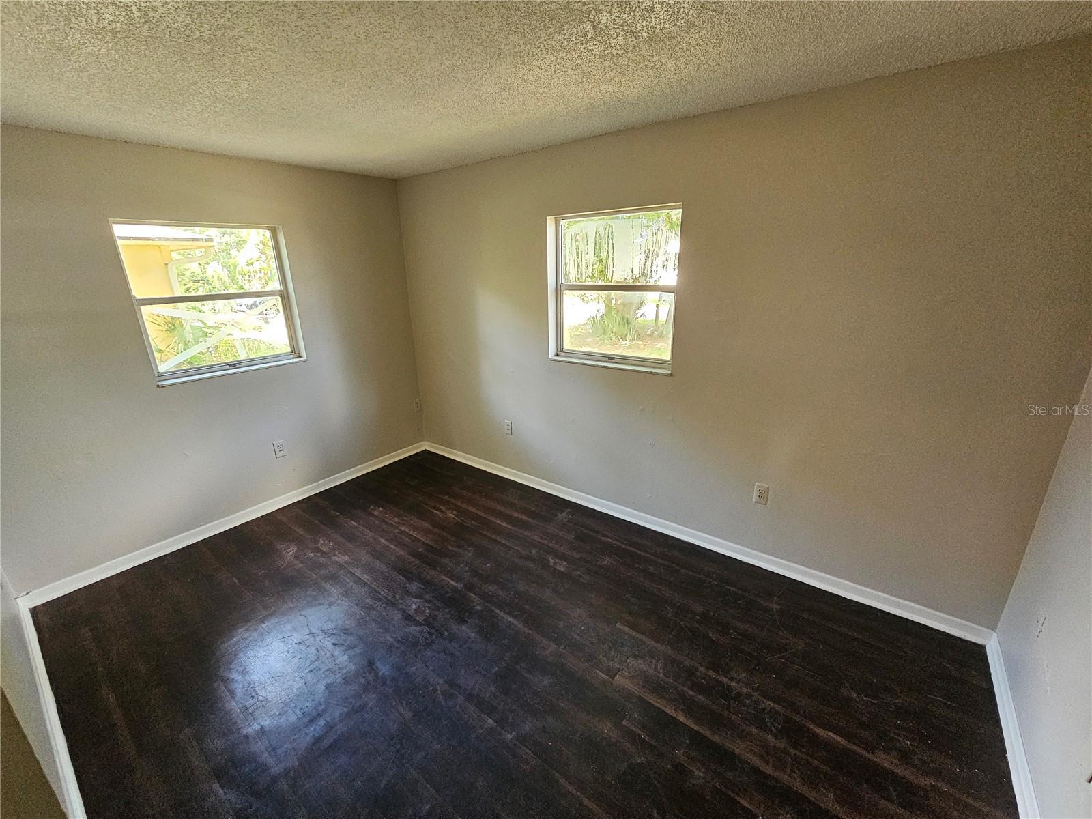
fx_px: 410
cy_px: 410
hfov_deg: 106.2
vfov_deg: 89.9
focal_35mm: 13
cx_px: 546
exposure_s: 1/100
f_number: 2.2
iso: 640
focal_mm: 2.2
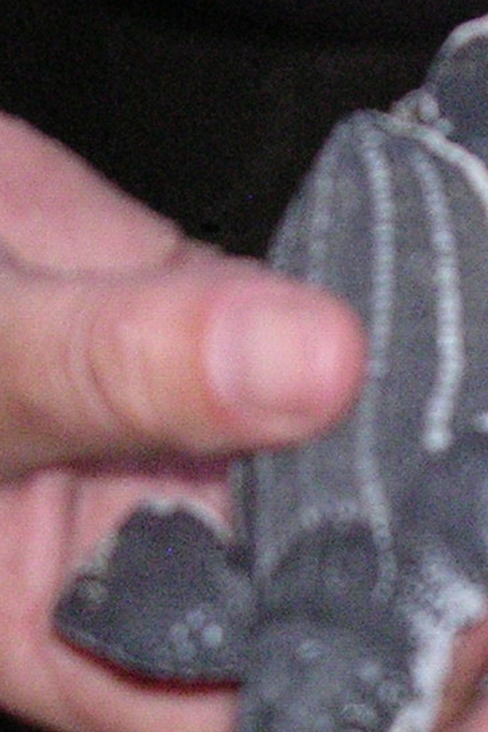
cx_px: 419
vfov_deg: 13.8
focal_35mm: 149
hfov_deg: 9.2
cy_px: 468
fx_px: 3029
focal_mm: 5.8
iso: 400
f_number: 2.8
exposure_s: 2
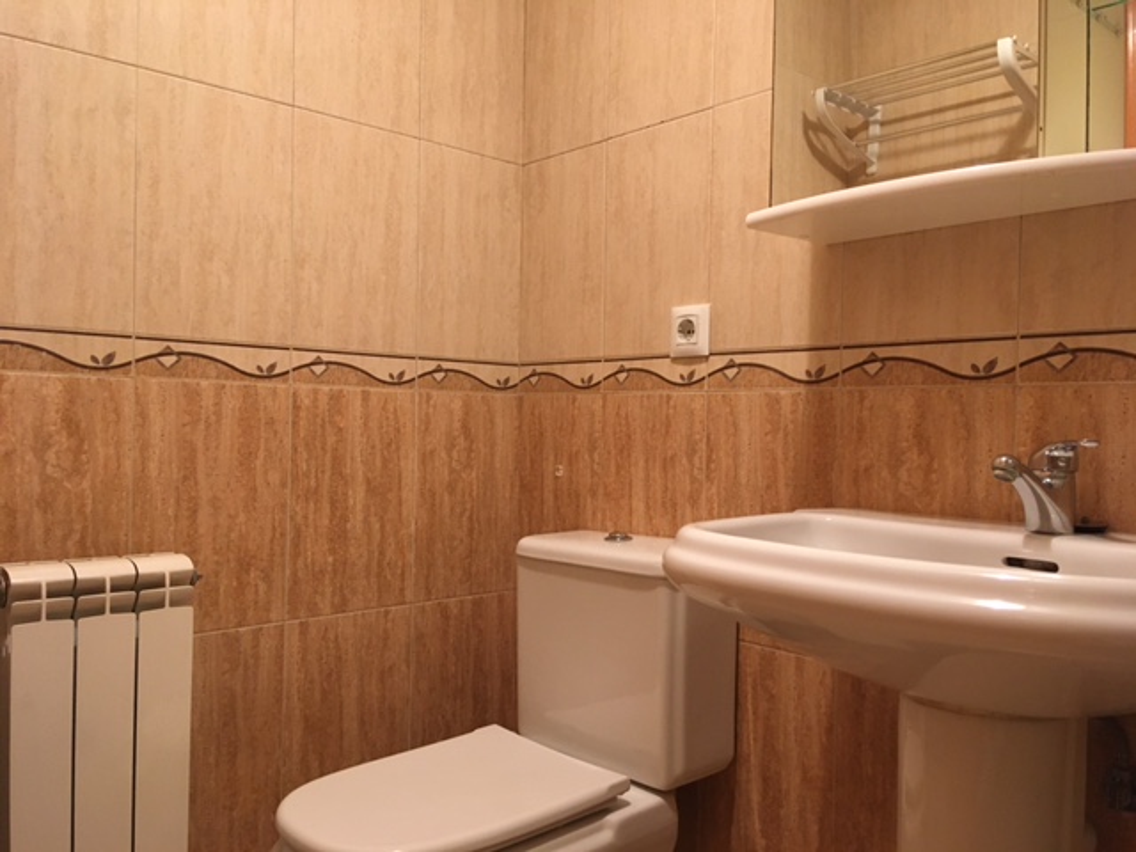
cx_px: 568
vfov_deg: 48.2
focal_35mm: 29
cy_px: 426
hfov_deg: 61.7
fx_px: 952
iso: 160
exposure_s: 1/33
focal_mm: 4.15
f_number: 2.2
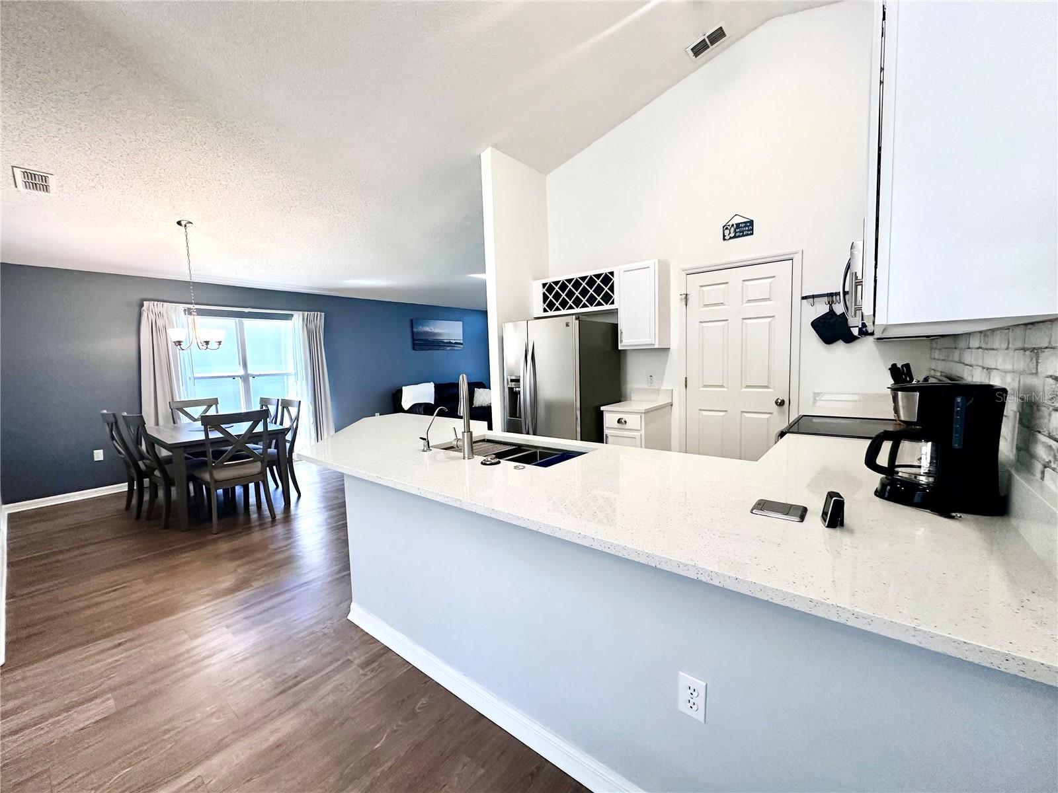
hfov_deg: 102.1
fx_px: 428
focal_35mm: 14
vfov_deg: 85.7
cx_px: 529
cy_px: 396
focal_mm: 2.22
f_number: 2.2
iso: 250
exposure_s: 1/120
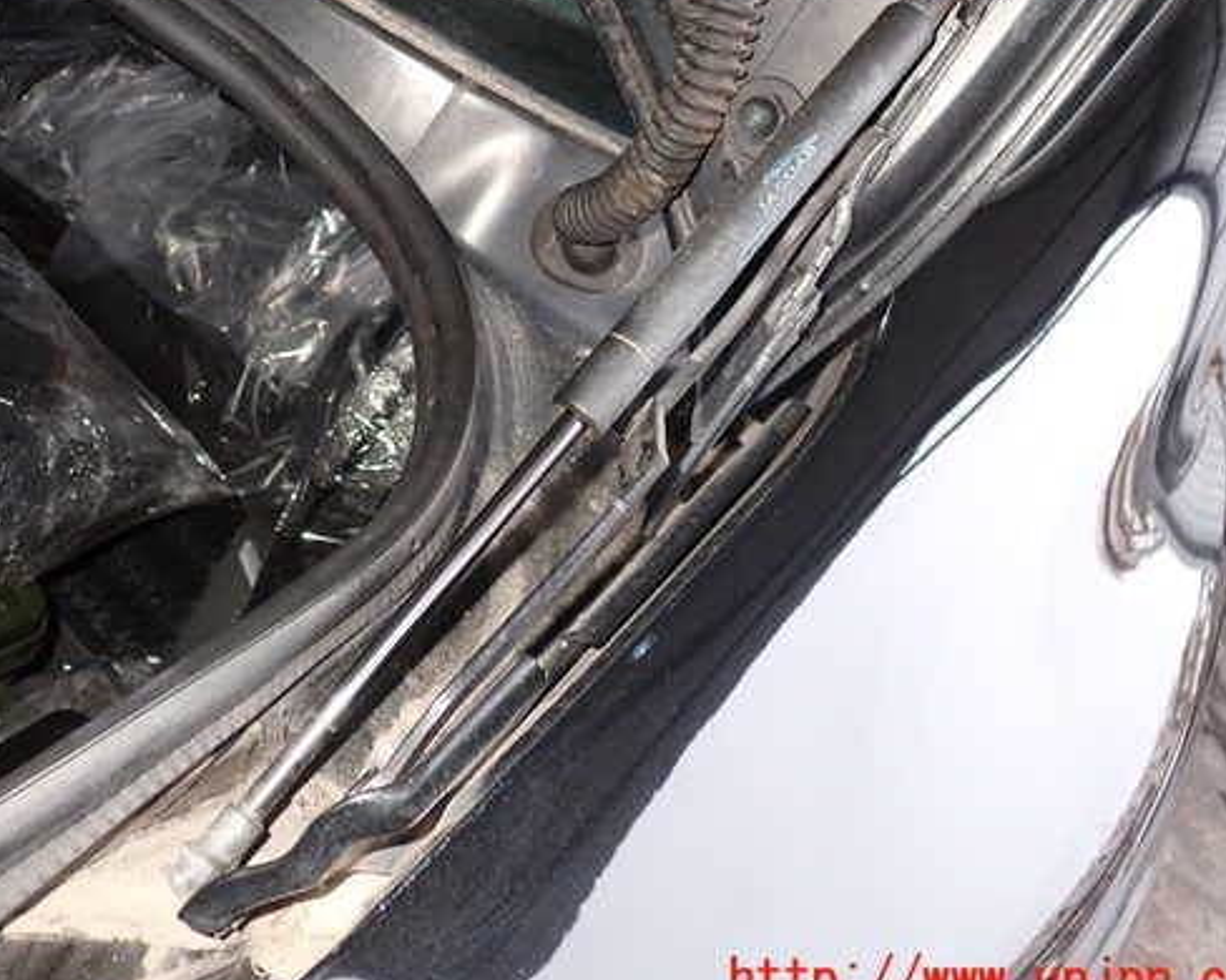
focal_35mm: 36
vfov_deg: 41.1
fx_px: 1306
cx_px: 543
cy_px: 447
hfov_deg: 50.2
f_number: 2.3
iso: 160
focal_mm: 5.4
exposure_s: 1/60
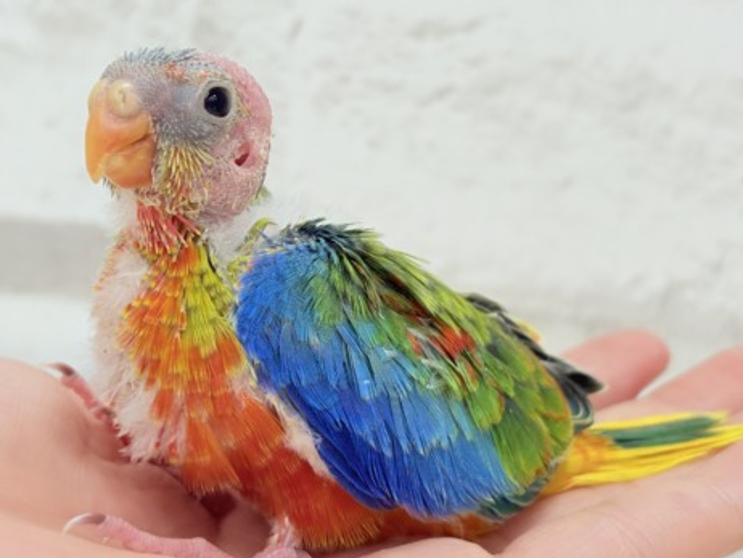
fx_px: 1546
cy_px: 227
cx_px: 346
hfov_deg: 27.0
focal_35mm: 72
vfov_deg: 20.4
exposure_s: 1/100
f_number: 1.6
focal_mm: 5.96
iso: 80
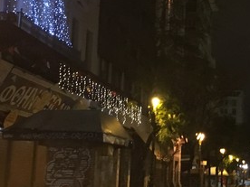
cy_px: 75
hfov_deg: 23.7
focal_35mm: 81
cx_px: 204
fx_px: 585
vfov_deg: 18.2
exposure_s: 1/17
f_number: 2.2
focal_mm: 4.15
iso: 640
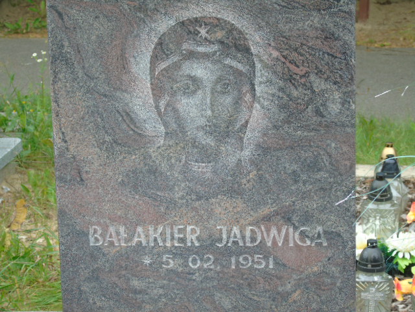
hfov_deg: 15.9
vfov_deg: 12.0
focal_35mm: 124
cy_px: 156
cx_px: 208
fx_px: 1487
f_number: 4.6
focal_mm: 22
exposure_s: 1/80
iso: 80
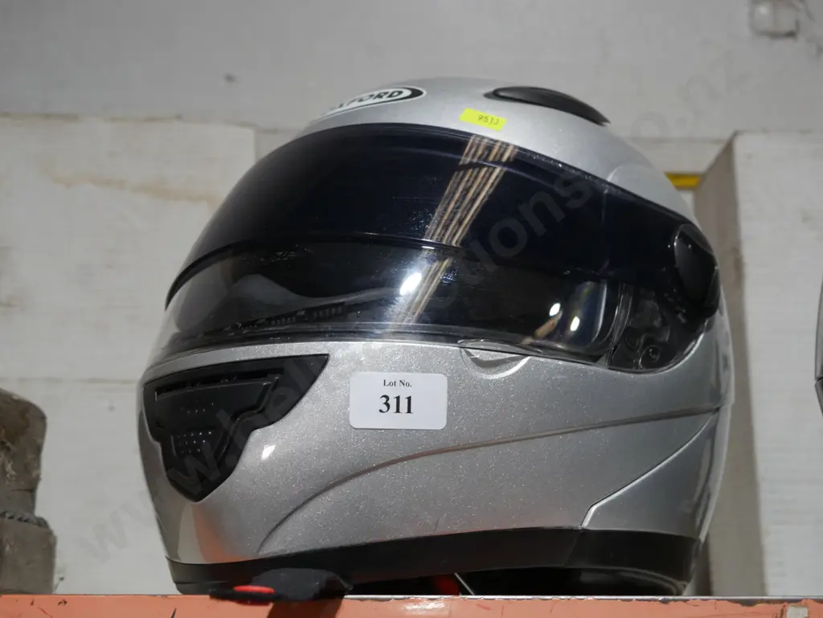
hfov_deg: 38.2
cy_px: 309
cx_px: 412
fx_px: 1189
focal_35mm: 50
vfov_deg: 29.1
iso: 500
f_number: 5.3
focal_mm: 25
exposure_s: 1/60
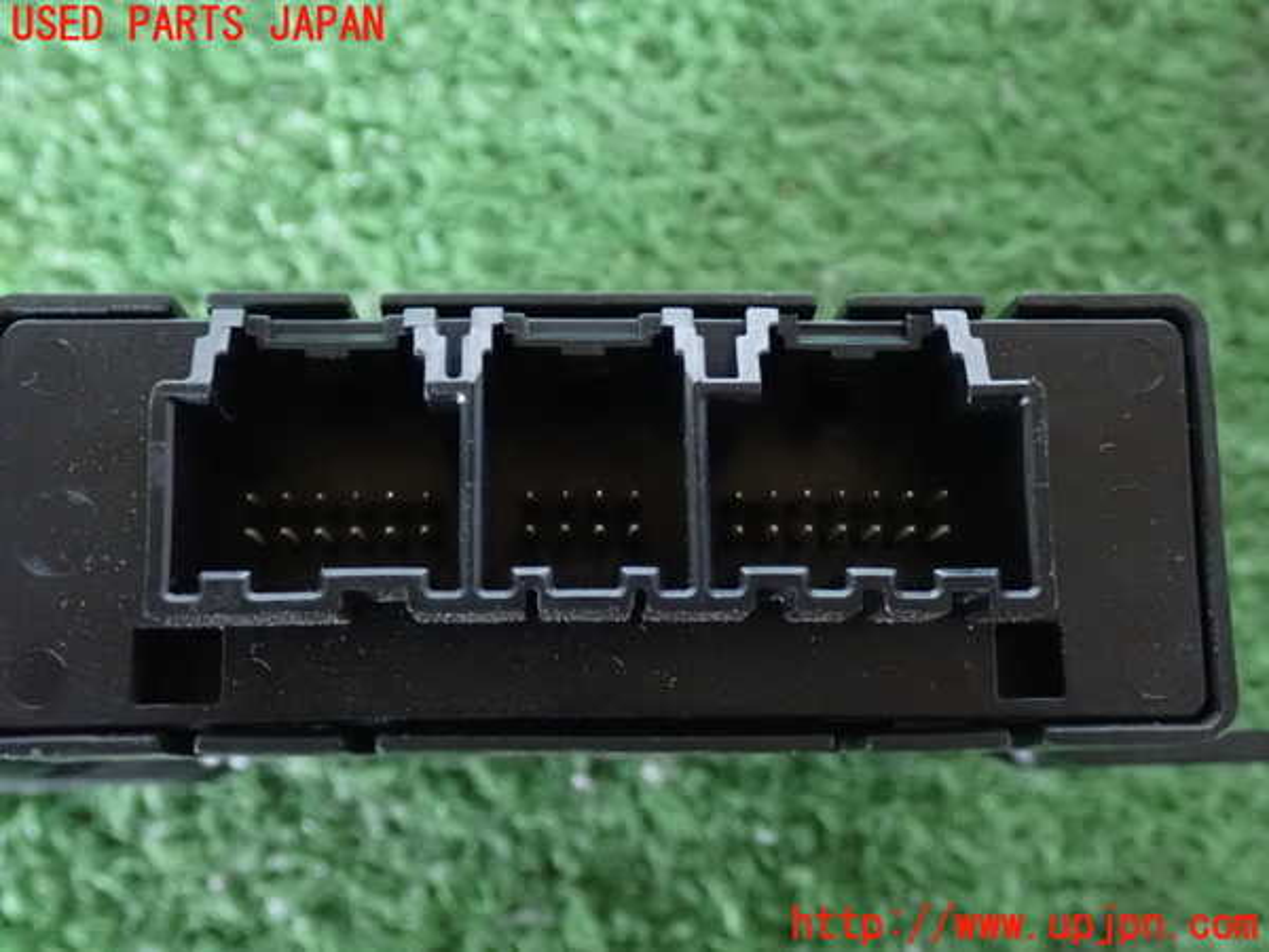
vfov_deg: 30.9
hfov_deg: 40.4
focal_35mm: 47
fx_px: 1723
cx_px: 634
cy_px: 476
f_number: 3.1
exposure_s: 1/8
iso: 1600
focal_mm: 8.4
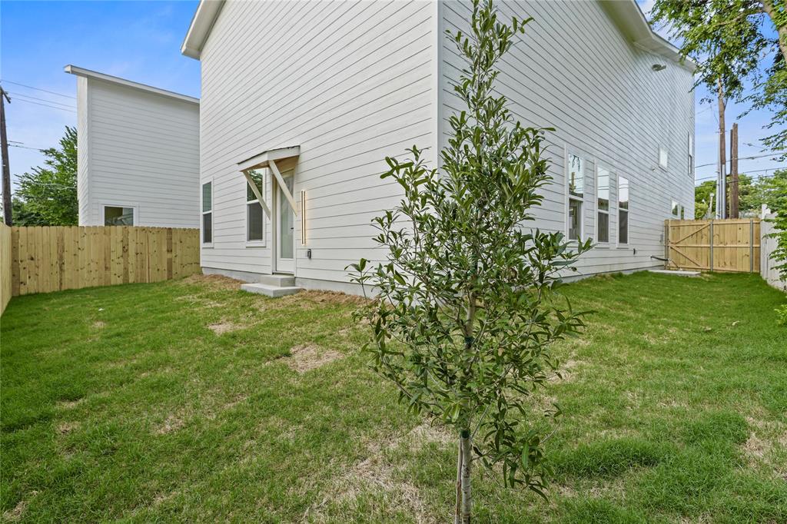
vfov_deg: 72.0
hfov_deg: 95.0
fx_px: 361
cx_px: 394
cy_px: 262
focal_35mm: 16
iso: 125
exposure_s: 1/20
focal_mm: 11
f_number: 5.6
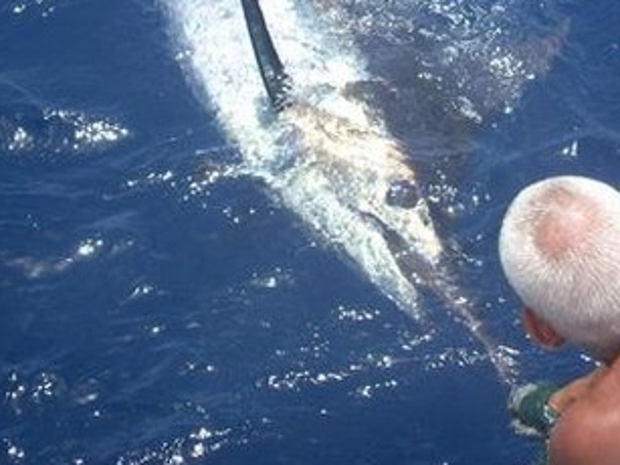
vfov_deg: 18.8
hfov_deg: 25.7
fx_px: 1361
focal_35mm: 76
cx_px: 337
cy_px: -4
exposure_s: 1/201
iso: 64
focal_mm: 6.2
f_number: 5.6
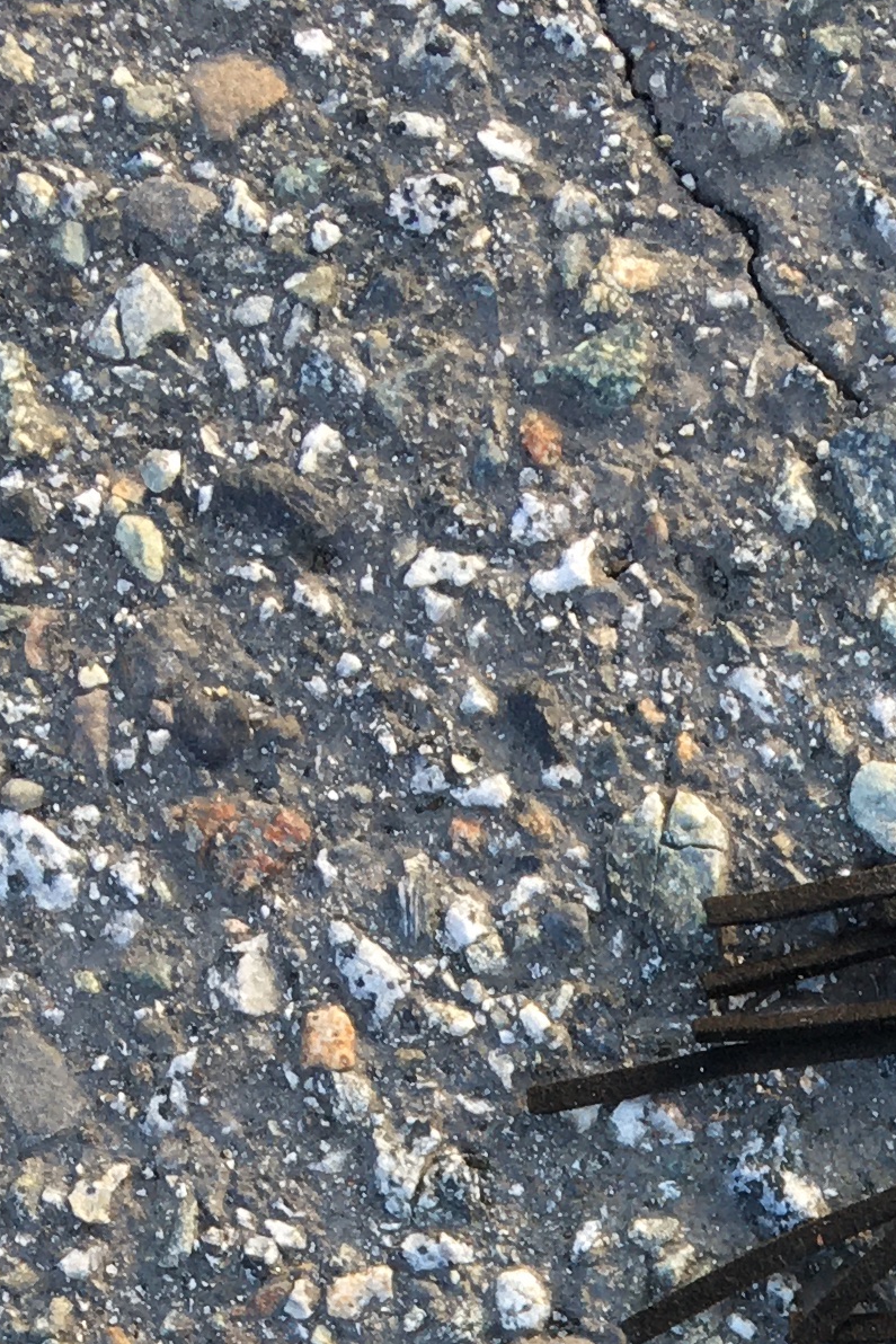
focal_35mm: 102
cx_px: 1370
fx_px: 3807
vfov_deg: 17.4
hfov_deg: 12.7
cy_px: 2185
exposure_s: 1/120
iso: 32
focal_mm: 4.15
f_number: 2.2
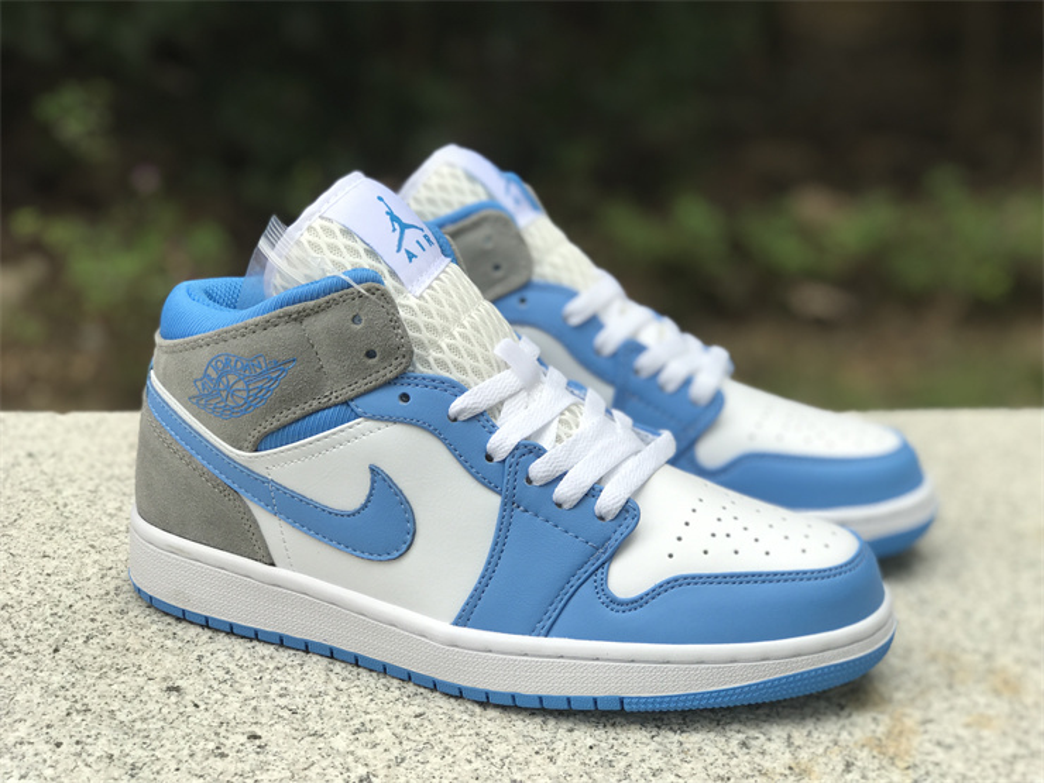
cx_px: 522
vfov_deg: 25.7
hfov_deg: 33.8
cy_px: 392
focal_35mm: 57
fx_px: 1719
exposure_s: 1/178
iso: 20
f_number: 2.8
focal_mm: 6.6
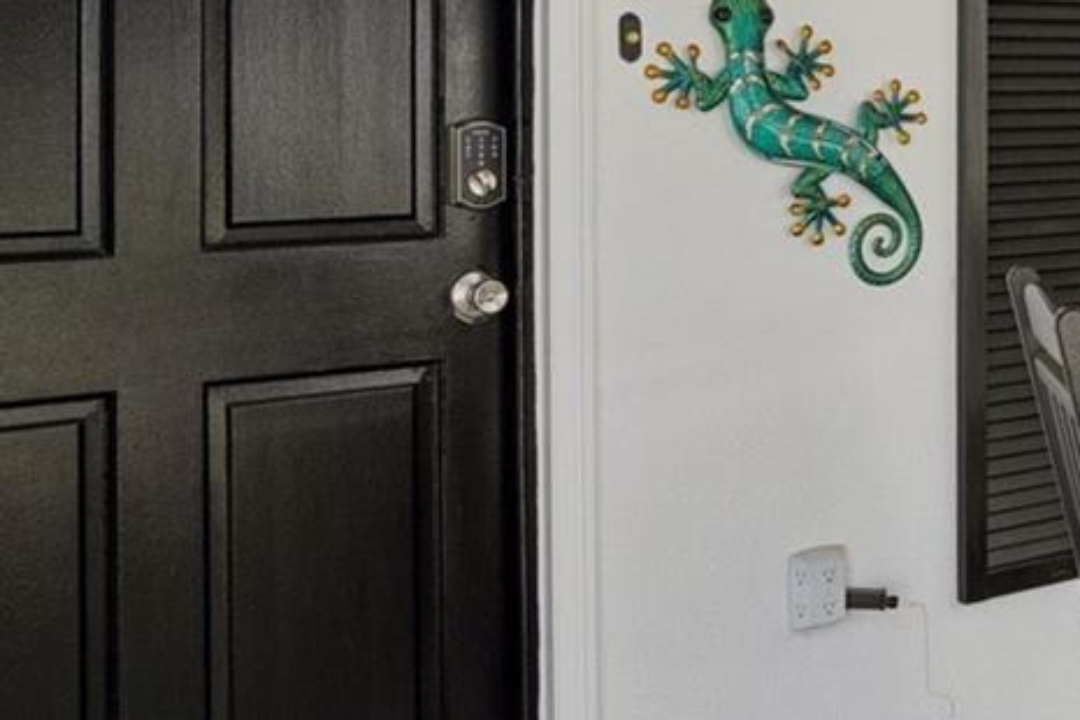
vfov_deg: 23.5
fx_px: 1701
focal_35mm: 57
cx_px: 1449
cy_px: 123
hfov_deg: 28.2
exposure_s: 1/30
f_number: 9.5
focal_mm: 11
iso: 100
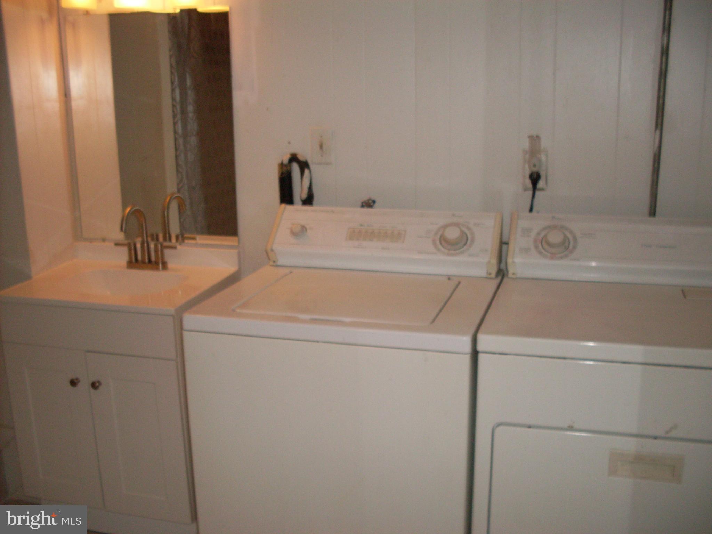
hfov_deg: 49.0
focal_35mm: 38
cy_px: 267
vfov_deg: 37.7
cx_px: 356
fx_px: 782
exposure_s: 1/45
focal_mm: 6.3
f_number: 2.8
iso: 100
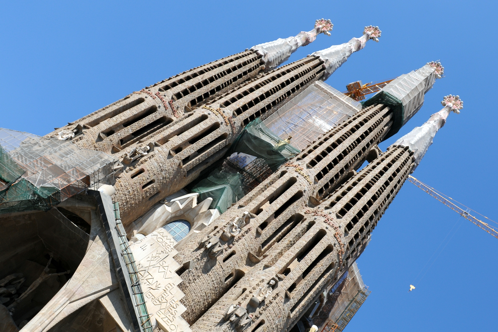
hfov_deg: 53.1
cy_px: 166
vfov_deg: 36.9
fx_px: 498
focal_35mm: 36
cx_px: 249
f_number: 5.6
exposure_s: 1/1250
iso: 200
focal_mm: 24
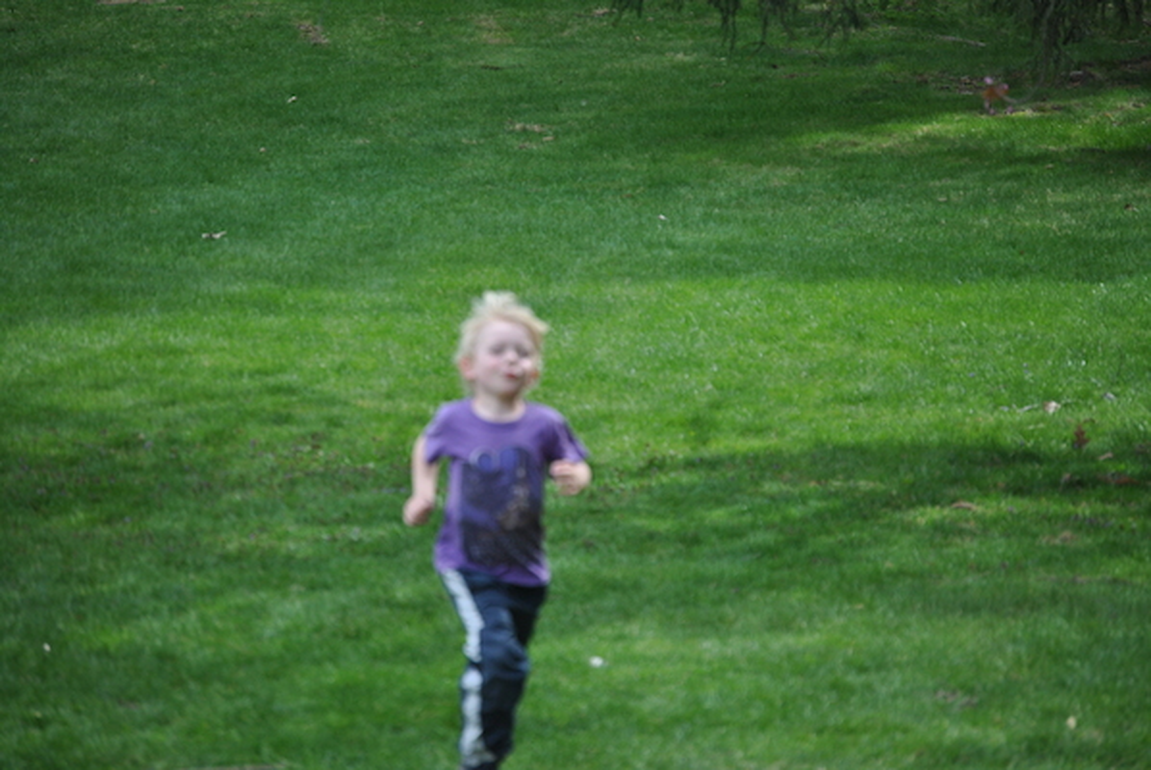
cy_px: 385
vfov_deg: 5.9
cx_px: 576
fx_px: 7441
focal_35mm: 232
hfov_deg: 8.8
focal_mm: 155
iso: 250
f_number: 5.3
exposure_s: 1/500
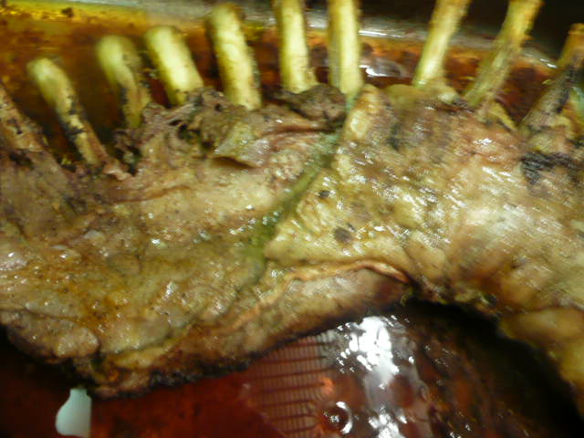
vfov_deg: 49.7
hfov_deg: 63.4
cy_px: 219
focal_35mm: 28
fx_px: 472
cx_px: 292
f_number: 3.3
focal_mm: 4.6
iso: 200
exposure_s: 1/2.5
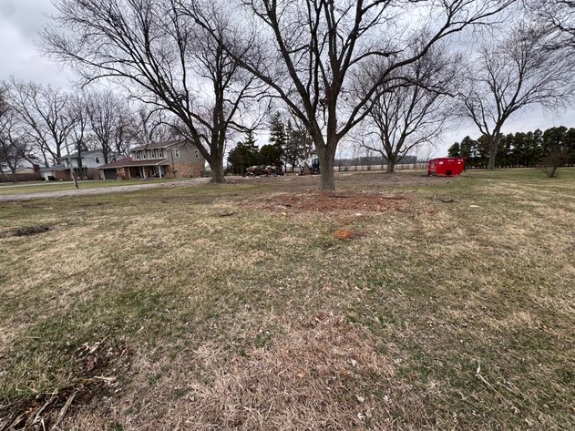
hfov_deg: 102.1
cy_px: 216
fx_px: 233
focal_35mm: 14
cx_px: 288
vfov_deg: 85.7
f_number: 2.2
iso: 40
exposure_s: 1/316
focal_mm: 2.22
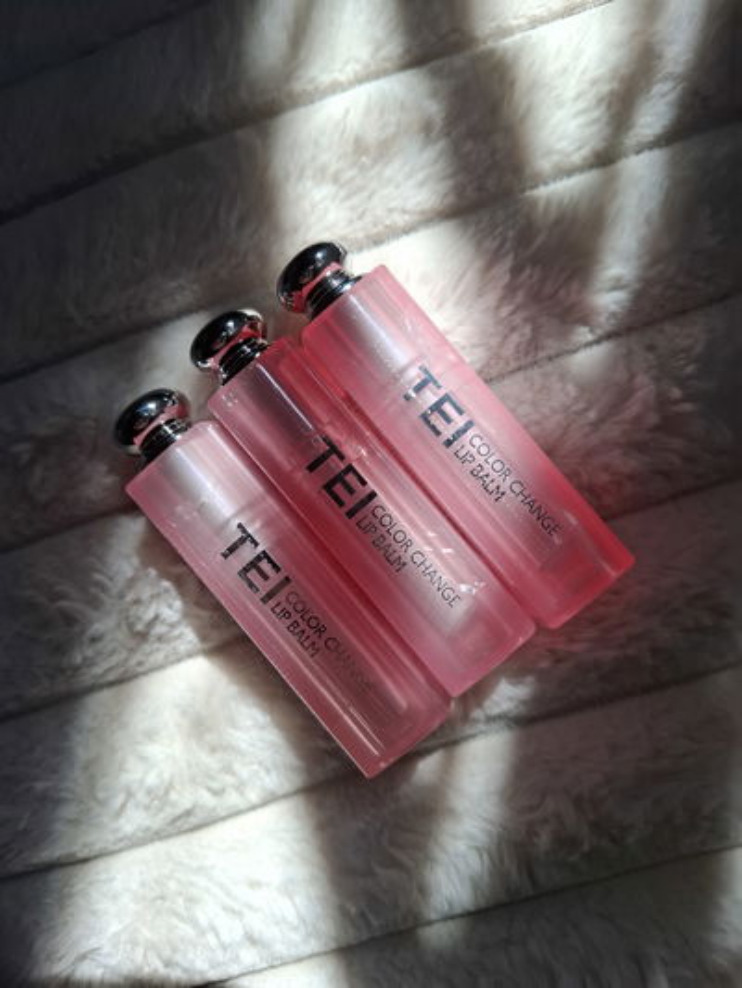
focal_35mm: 23
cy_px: 494
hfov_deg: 58.9
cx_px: 371
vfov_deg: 73.9
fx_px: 657
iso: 50
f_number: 1.8
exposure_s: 1/897
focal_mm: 5.54
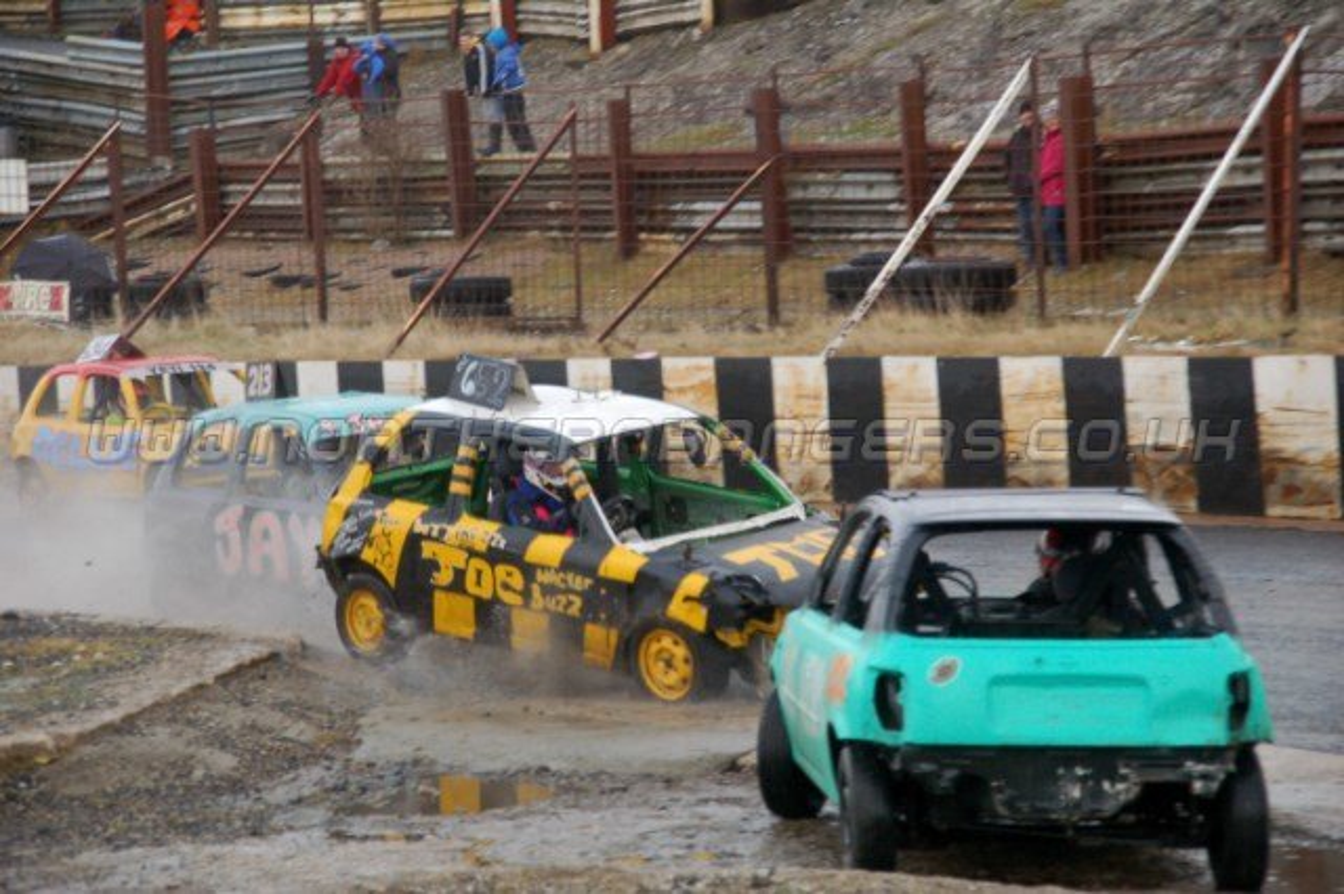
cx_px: 672
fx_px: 5317
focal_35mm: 142
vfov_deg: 9.6
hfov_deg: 14.4
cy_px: 447
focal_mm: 95
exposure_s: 1/320
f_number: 5.6
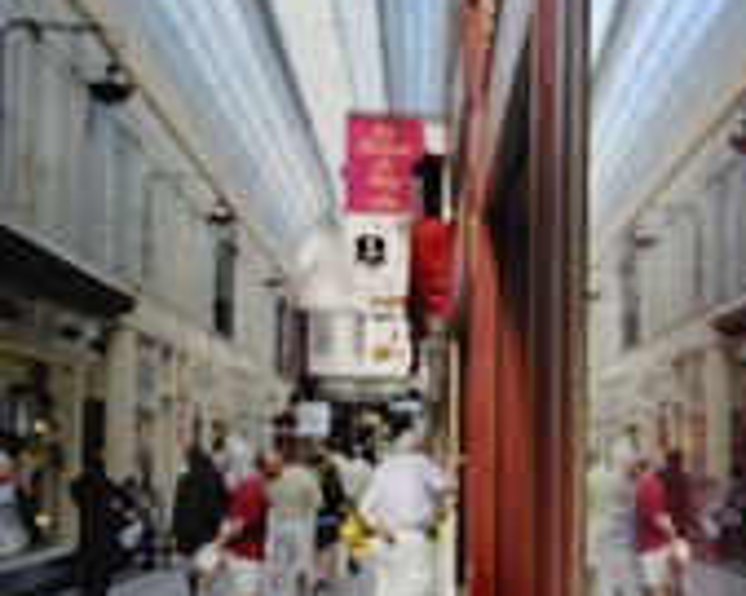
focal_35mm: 56
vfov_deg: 26.9
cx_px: 889
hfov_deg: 29.1
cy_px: 419
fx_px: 1236
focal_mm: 24
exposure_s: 1/80
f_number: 5.6
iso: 200
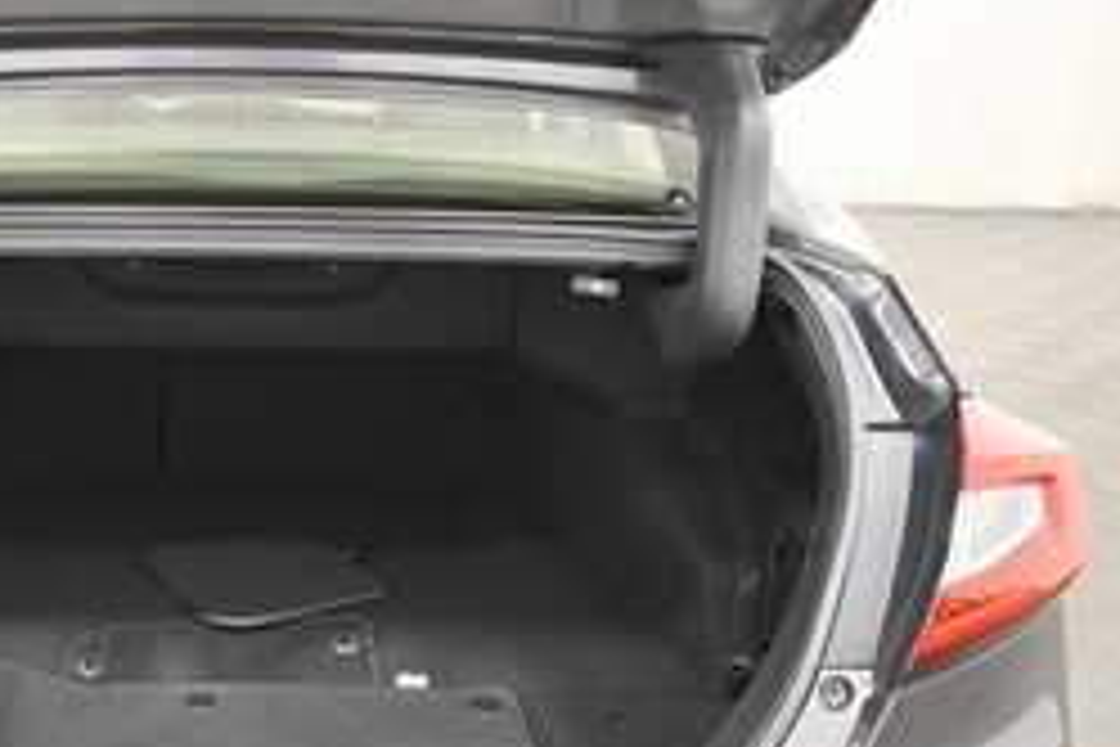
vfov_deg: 29.7
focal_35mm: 45
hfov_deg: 41.8
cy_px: 479
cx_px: 229
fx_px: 1400
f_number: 5.6
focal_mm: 19
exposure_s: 1/125
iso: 3200
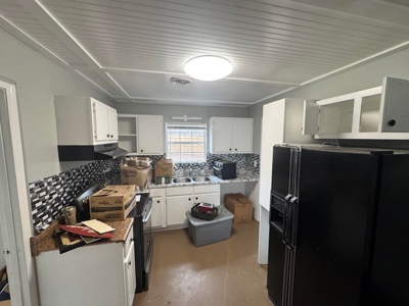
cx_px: 204
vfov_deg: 85.7
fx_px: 165
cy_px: 153
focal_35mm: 14
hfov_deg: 102.1
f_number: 2.2
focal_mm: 2.22
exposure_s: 1/120
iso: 250
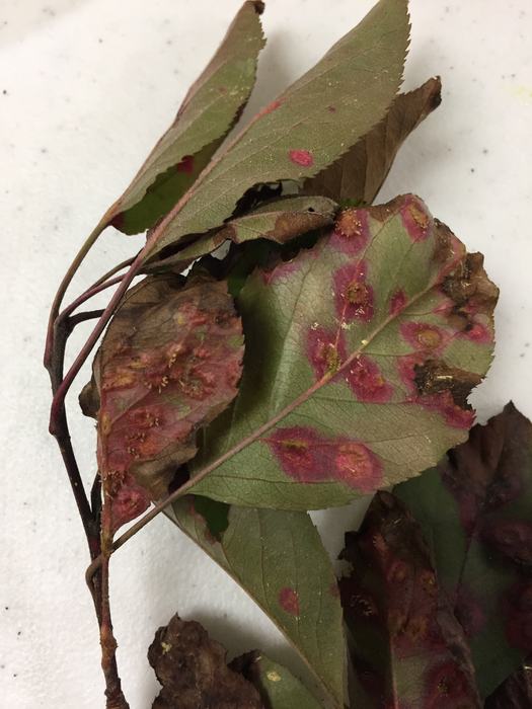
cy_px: 354
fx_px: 594
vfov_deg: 61.7
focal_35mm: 29
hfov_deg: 48.2
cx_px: 266
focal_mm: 4.15
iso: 50
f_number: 2.2
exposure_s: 1/30
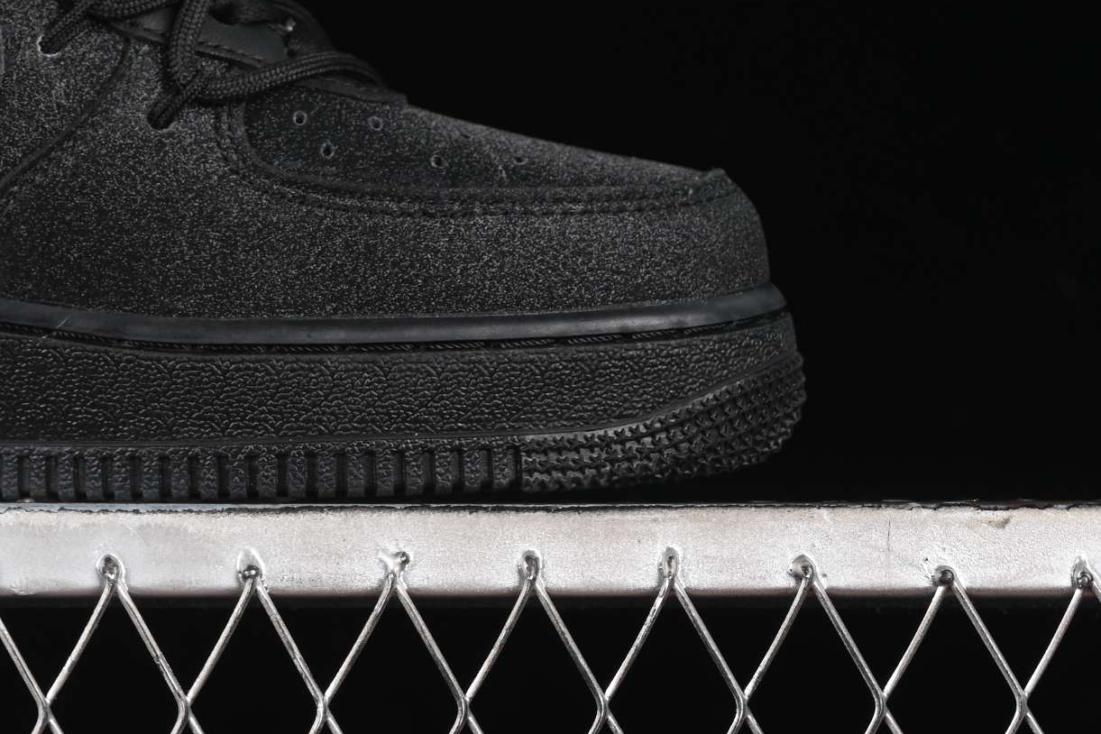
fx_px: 5229
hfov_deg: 11.9
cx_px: -29
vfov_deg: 8.0
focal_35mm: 171
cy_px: -20
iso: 160
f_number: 6.3
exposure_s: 1/50
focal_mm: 50
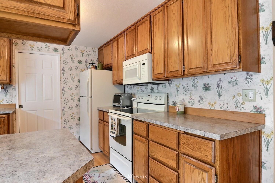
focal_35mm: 21
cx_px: 138
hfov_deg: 81.2
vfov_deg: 59.5
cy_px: 92
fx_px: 160
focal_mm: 14
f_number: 8
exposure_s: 1/2
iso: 400
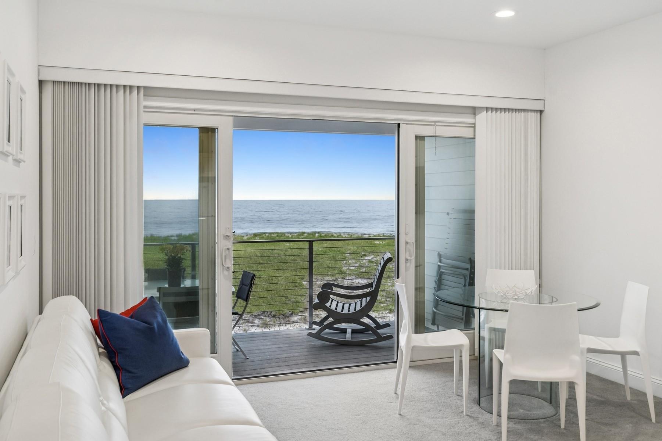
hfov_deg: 58.7
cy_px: 220
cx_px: 331
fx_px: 588
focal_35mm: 32
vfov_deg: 41.1
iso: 400
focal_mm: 21.5
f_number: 8
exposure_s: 1/200
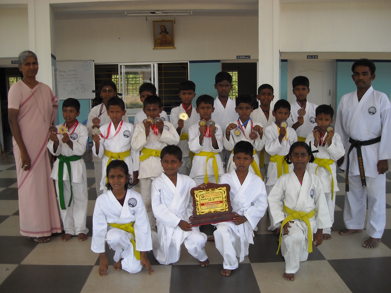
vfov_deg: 40.7
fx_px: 395
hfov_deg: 52.6
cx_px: 196
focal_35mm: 35
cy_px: 146
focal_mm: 5.7
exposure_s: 1/141
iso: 64
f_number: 5.6
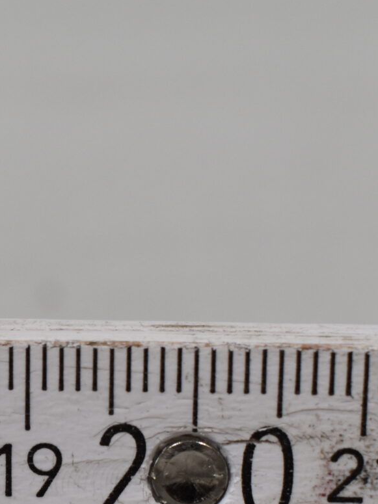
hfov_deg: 10.3
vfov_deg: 13.6
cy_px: 501
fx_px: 2083
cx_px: 30
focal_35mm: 143
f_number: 8
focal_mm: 30
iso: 400
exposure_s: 1/60
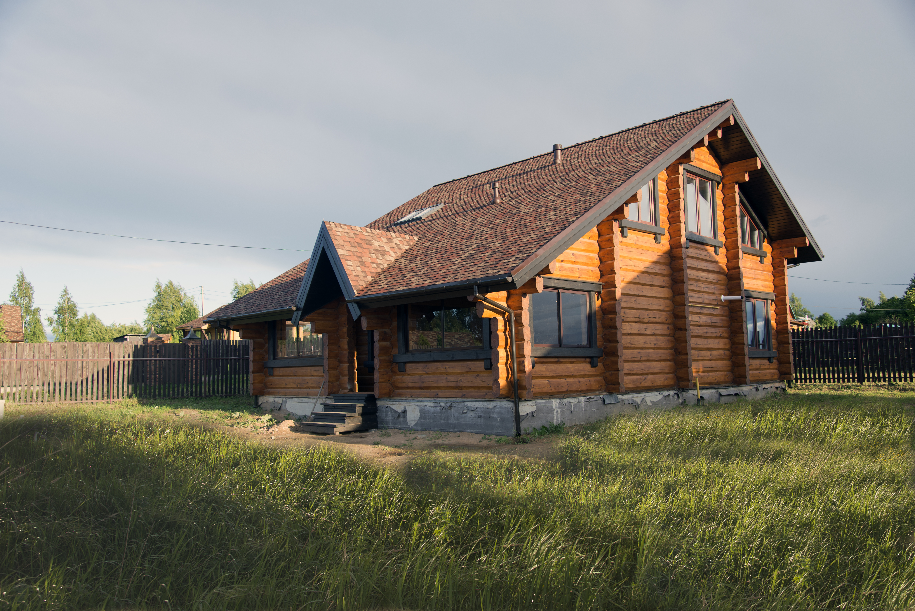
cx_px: 458
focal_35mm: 30
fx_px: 763
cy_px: 306
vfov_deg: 43.6
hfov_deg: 61.9
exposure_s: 1/200
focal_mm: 30
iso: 100
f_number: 4.5
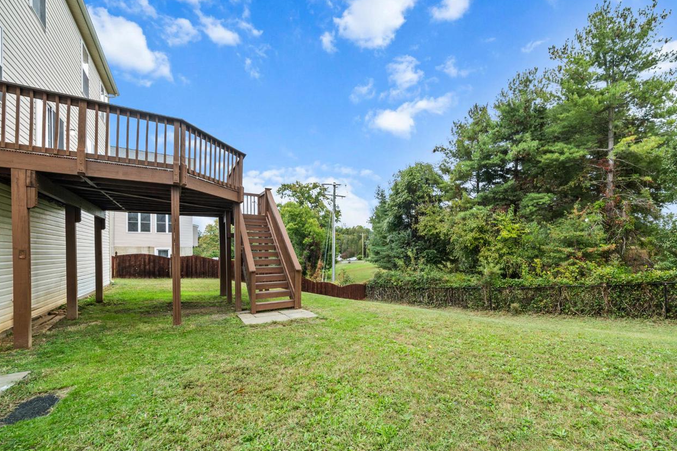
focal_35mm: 15
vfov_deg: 77.0
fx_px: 282
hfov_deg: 99.8
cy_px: 252
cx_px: 383
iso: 640
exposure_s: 1/60
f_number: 8
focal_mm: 13
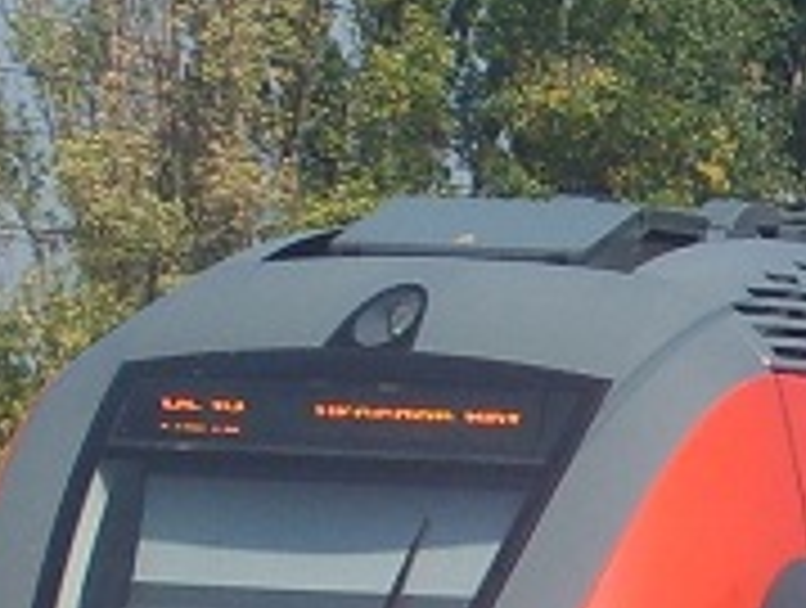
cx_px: 1675
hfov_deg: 5.5
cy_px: 788
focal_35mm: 348
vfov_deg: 4.3
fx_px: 8119
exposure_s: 1/750
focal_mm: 10.3
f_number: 3.6
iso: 50
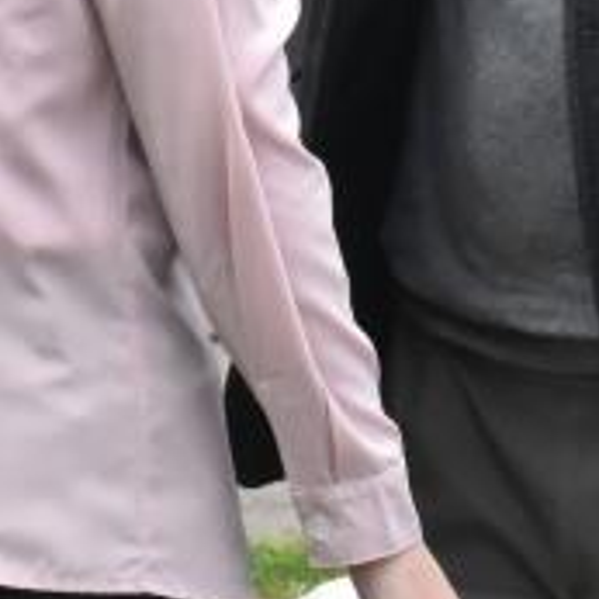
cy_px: -147
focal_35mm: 497
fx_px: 9730
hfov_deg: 3.5
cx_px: 1437
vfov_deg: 3.5
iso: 1600
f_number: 11
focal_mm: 66
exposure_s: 1/500
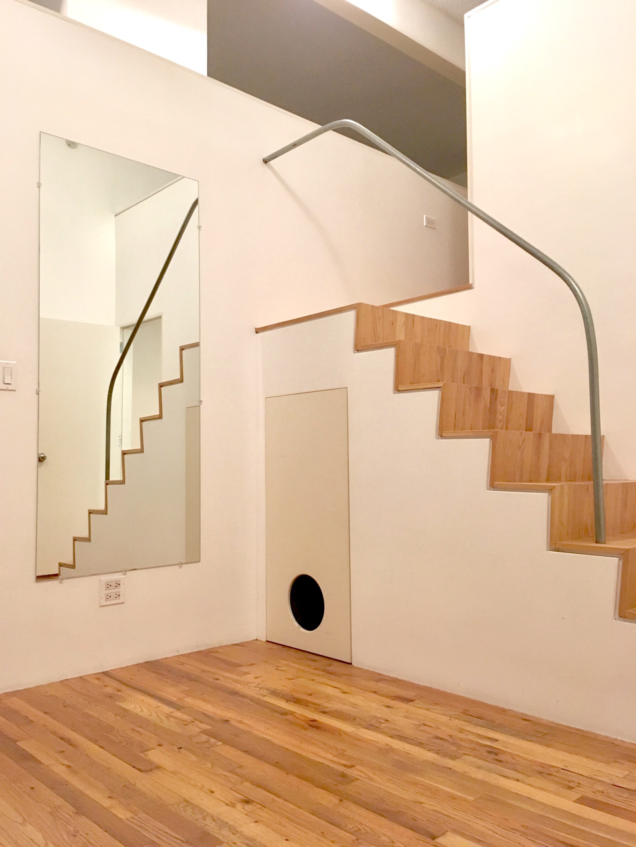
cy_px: 424
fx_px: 710
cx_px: 318
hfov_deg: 48.2
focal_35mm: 29
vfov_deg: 61.7
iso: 200
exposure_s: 1/15
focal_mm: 4.15
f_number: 2.2
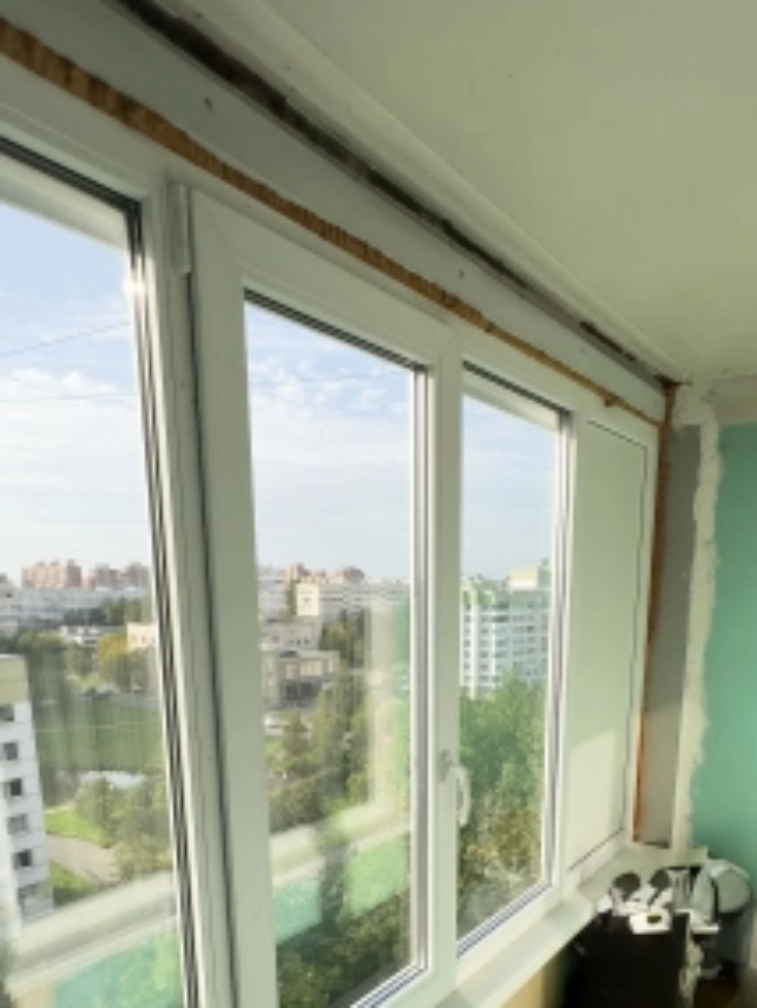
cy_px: 725
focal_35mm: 23
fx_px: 670
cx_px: 401
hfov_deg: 58.9
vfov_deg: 70.2
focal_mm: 2.22
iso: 50
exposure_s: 1/1200
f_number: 2.2
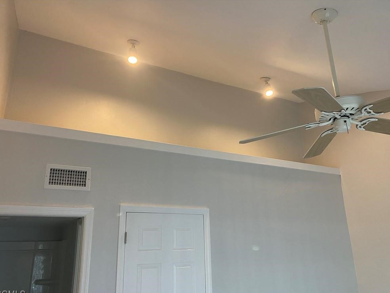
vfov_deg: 51.4
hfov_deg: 65.3
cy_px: 151
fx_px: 304
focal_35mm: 27
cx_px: 190
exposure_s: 1/60
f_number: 1.8
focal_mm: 4.25
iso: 200
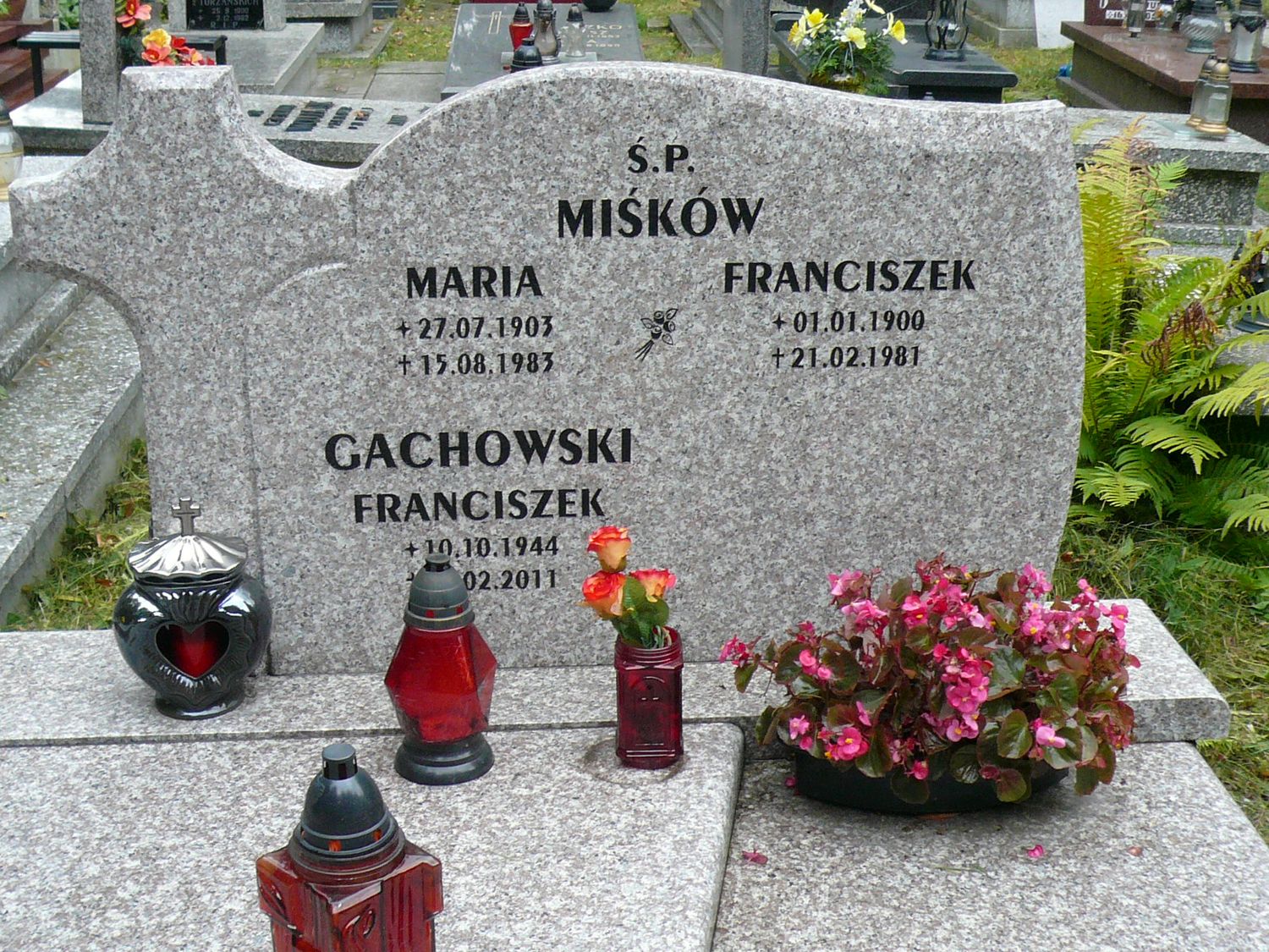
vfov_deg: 28.6
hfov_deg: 37.5
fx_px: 1870
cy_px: 476
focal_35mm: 51
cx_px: 634
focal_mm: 5.4
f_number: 3
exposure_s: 1/160
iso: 100
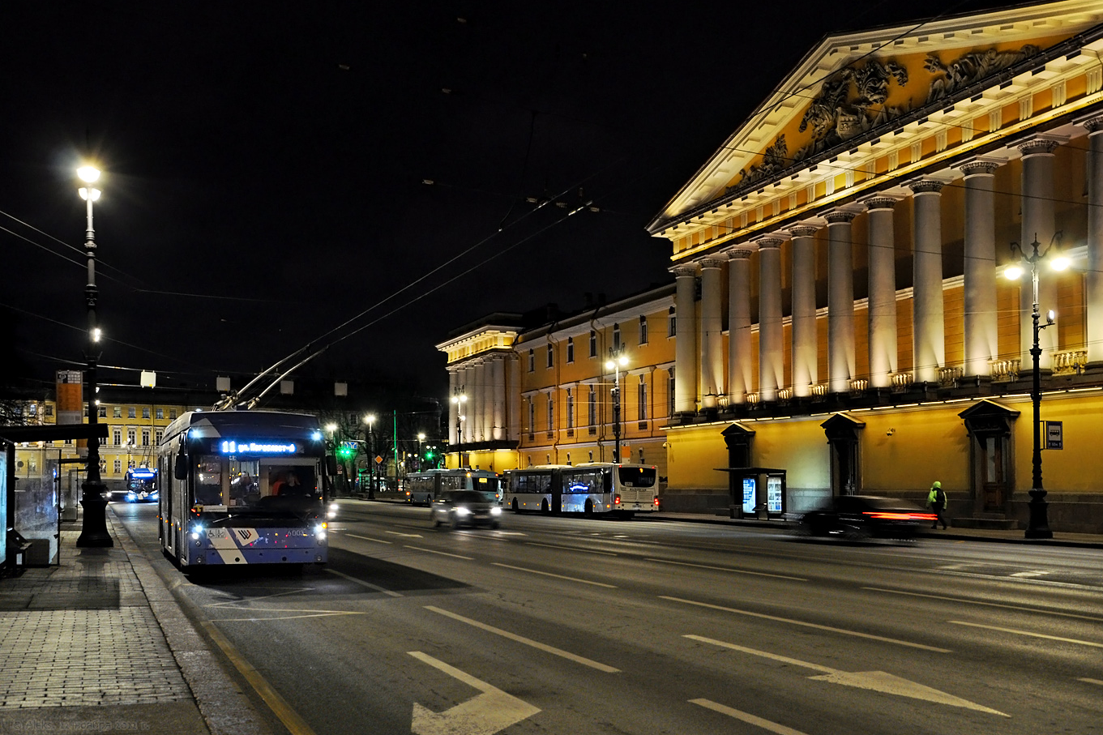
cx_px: 541
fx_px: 1180
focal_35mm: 39
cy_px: 367
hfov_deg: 50.1
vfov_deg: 34.6
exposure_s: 1/15
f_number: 6.3
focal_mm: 25
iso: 500
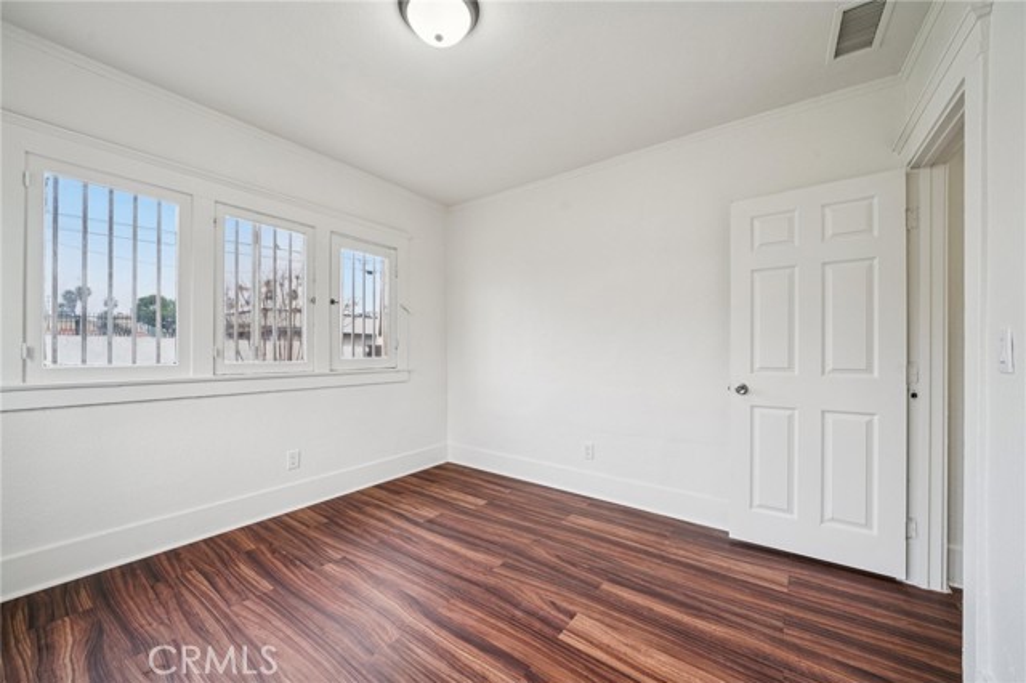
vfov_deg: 85.4
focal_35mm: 13
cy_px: 342
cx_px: 513
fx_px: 370
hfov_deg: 108.4
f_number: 8
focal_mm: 13
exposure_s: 1/30
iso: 400
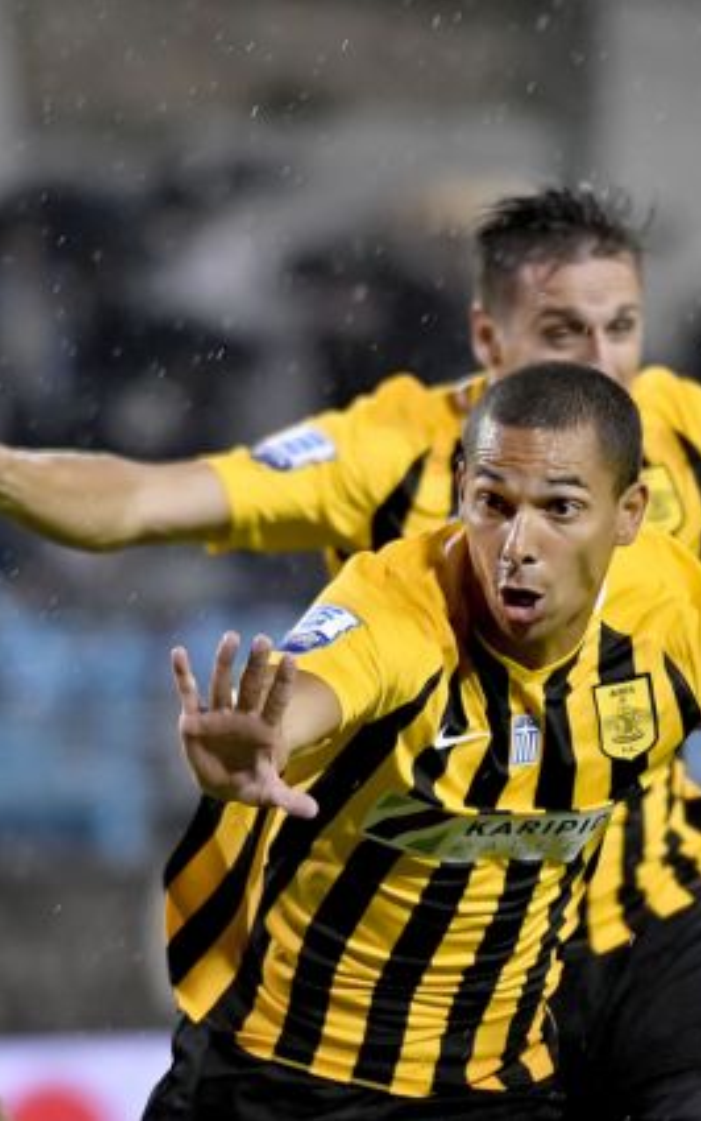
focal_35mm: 691
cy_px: 560
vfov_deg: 3.0
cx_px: 461
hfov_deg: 1.9
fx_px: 21101
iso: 4000
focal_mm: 300
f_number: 4
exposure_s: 1/800
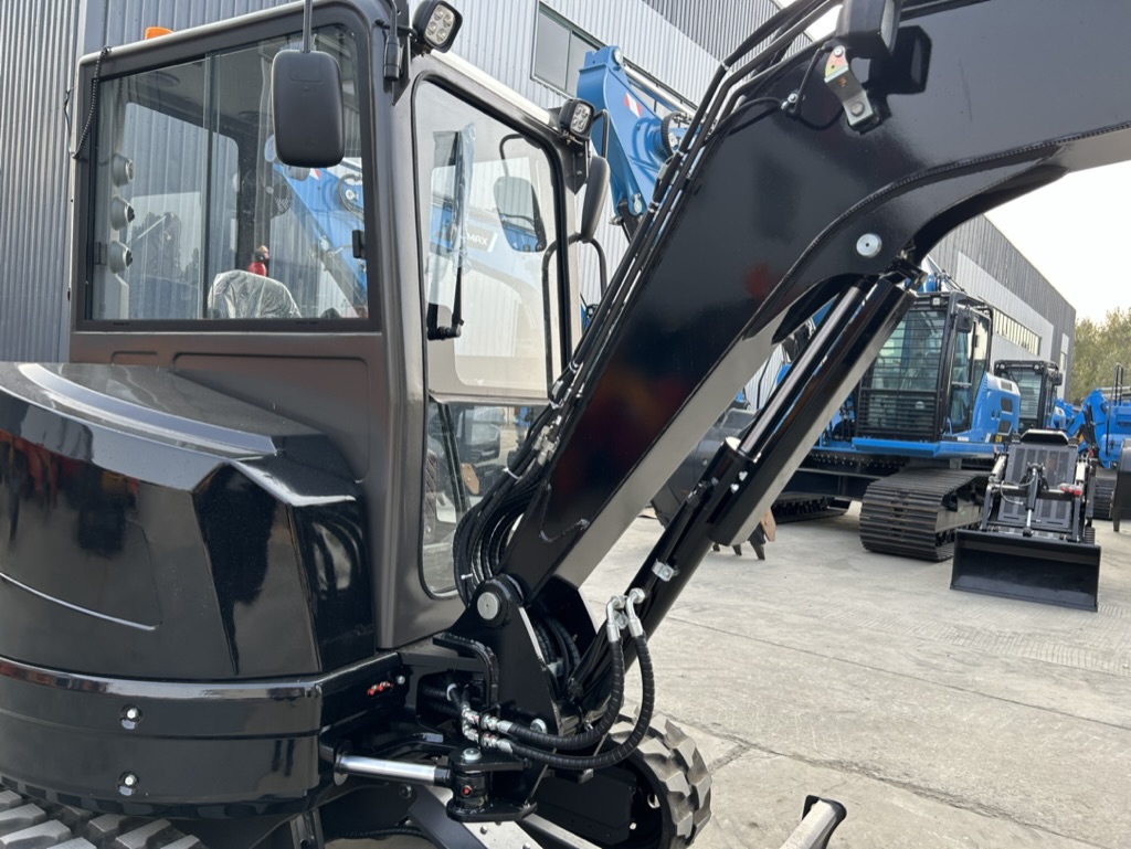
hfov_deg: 67.3
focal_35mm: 26
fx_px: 850
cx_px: 566
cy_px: 424
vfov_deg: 53.1
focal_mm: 5.7
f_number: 1.5
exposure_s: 1/544
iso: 50
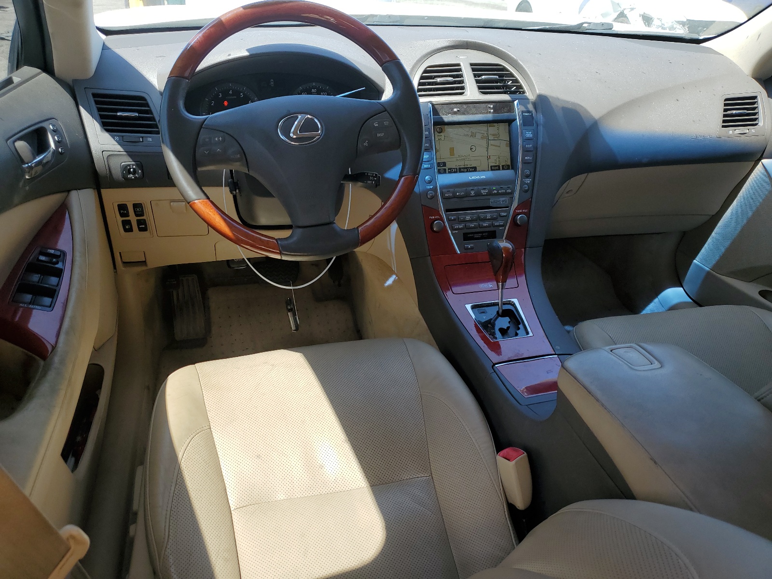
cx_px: 386
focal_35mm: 26
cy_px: 290
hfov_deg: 67.3
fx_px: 580
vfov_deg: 53.1
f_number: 1.5
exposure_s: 1/556
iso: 50
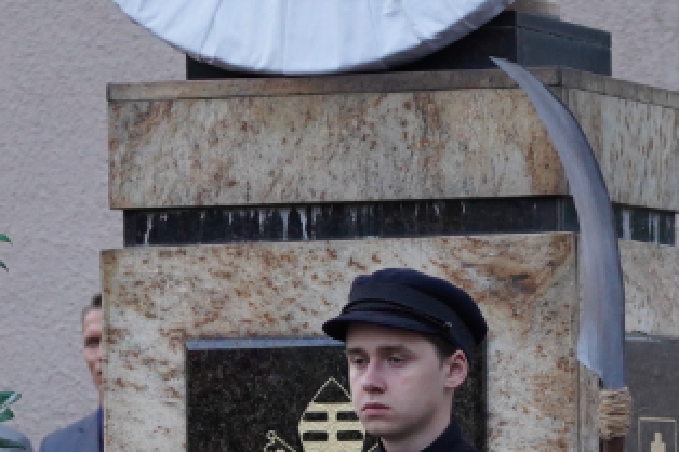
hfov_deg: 6.5
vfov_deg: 4.3
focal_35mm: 319
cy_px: 896
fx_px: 6013
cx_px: 285
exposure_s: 1/100
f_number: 4
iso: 1250
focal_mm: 77
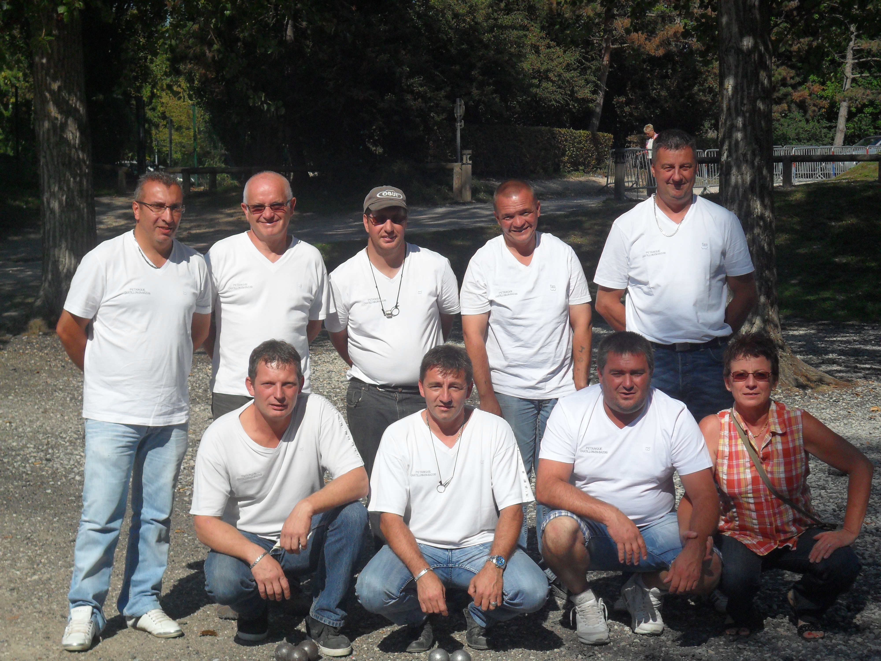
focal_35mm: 75
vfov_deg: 19.6
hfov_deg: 26.0
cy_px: 330
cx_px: 440
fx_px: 1909
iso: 80
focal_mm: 13.5
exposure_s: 1/250
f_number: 11.6
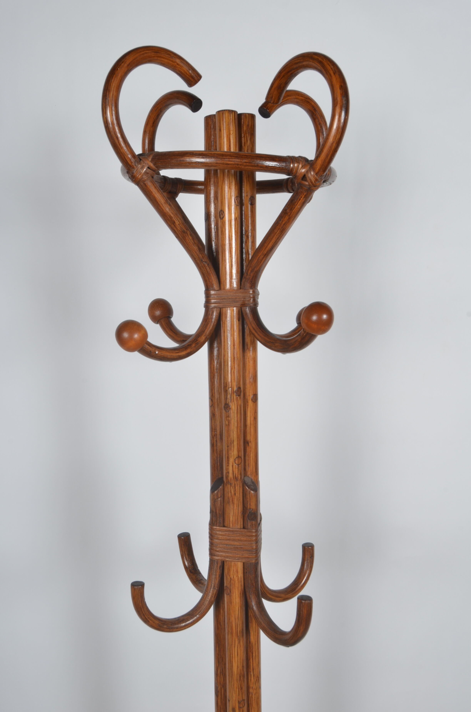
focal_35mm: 33
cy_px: 356
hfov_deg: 39.8
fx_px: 651
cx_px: 236
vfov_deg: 57.3
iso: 100
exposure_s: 1/125
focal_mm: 22
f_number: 14
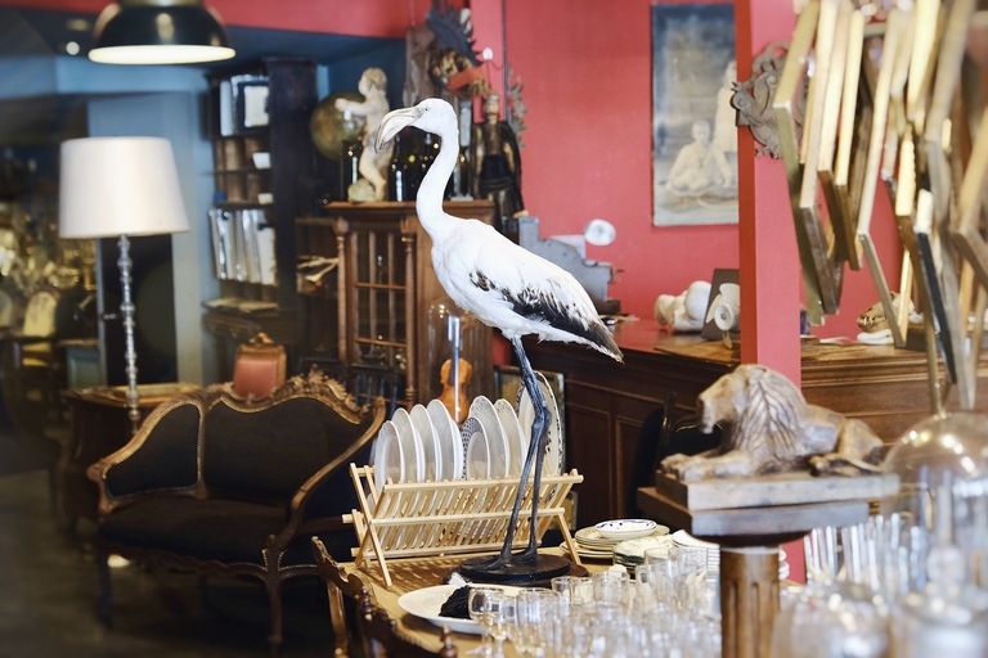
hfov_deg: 28.5
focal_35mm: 71
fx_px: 1948
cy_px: 329
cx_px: 494
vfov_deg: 19.2
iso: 2500
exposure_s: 1/100
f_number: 2.8
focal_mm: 47
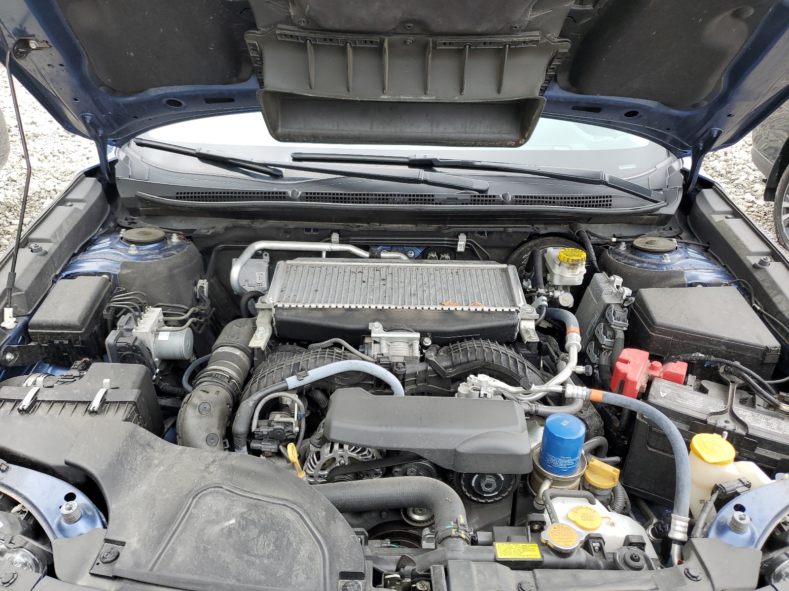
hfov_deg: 67.3
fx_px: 593
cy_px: 296
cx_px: 394
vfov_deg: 53.1
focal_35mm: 26
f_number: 1.5
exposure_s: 1/238
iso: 50
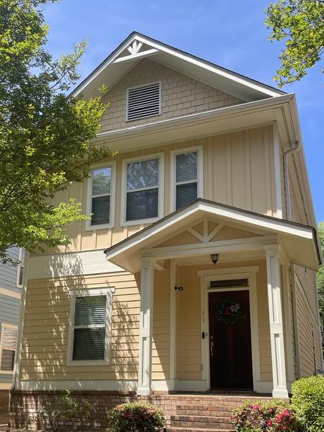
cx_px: 150
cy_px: 278
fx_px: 462
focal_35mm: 37
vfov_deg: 49.5
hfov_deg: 38.6
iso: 32
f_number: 1.6
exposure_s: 1/1553
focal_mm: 4.2
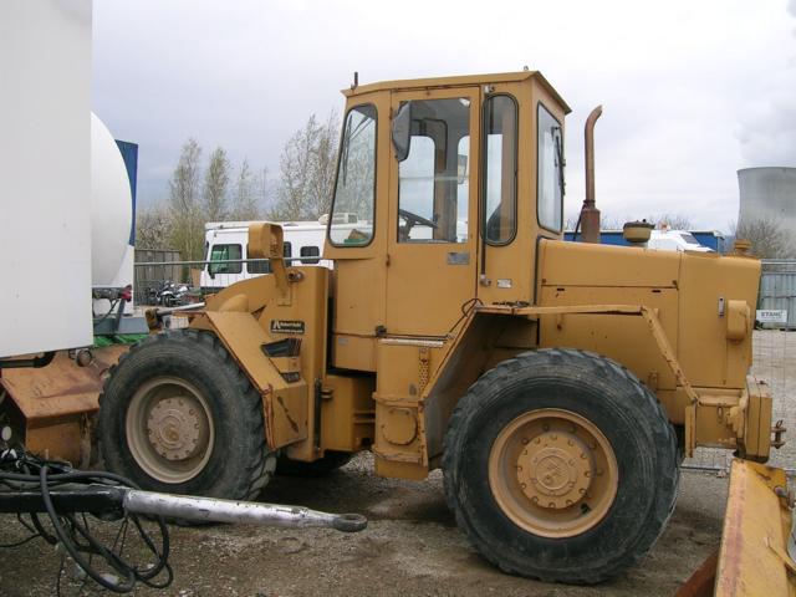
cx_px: 398
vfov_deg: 40.7
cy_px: 298
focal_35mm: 35
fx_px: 805
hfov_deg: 52.6
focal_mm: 5.4
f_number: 4.8
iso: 50
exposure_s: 1/155
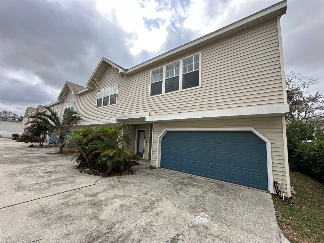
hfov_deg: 102.1
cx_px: 162
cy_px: 122
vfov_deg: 85.7
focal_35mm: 14
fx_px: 131
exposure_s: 1/670
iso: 40
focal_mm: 2.22
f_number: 2.2
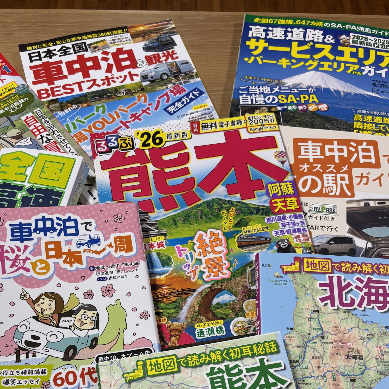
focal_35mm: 39
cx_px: 172
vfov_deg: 40.9
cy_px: 317
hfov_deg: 42.8
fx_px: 496
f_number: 1.6
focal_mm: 5.96
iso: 100
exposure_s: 1/120
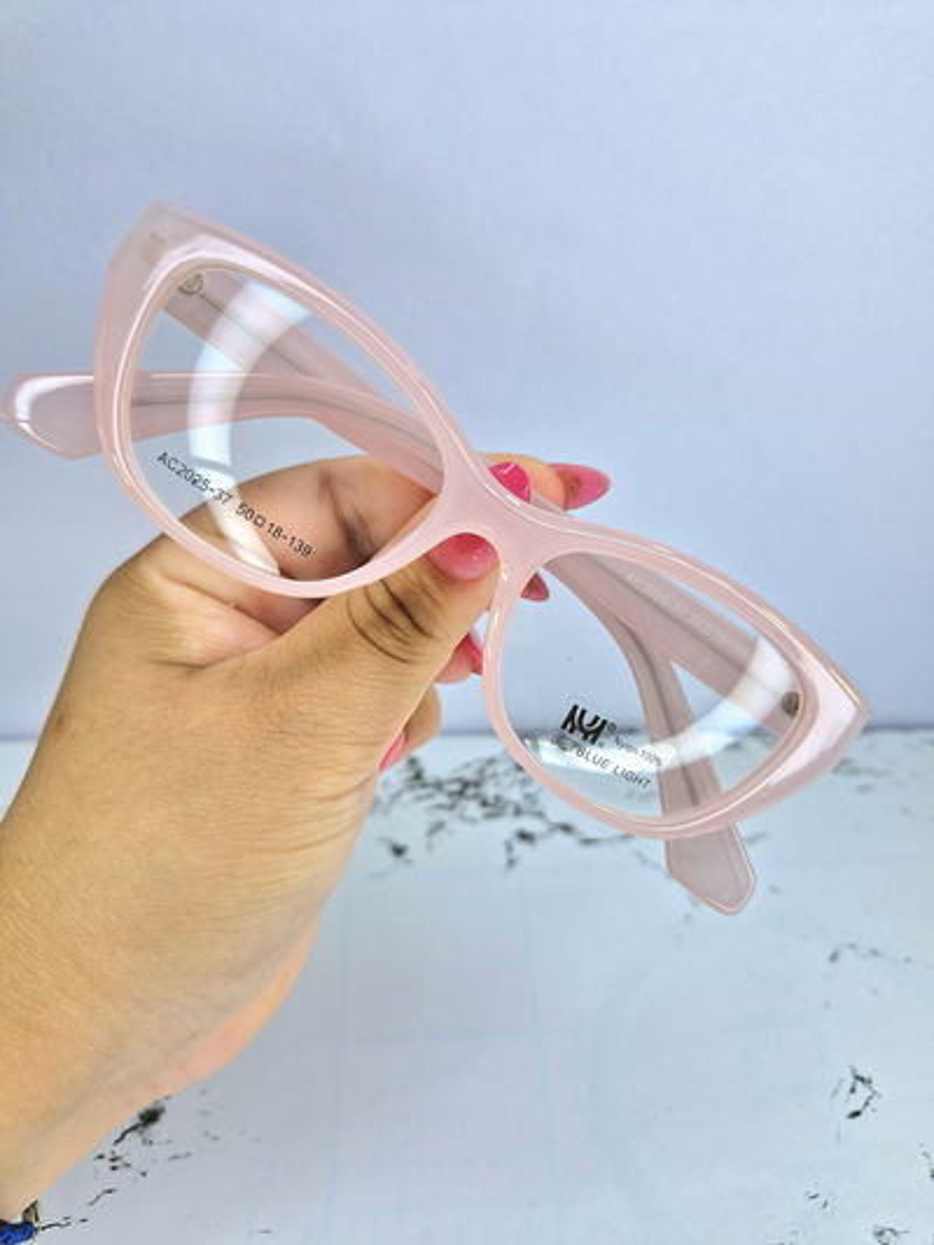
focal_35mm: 23
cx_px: 467
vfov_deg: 73.9
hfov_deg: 58.9
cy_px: 622
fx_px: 827
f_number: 1.8
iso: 50
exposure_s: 1/476
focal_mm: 5.54
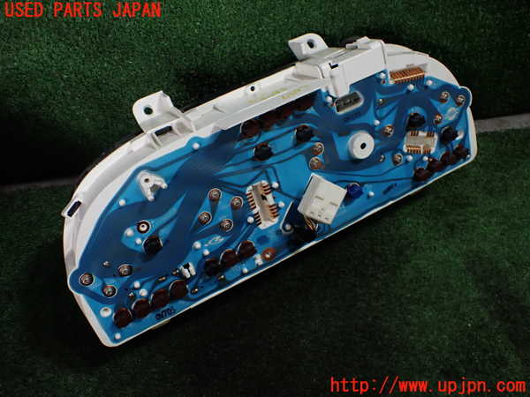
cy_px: 198
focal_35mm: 30
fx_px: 459
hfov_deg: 60.0
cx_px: 265
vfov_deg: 46.8
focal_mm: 5.4
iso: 250
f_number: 2.3
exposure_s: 1/125
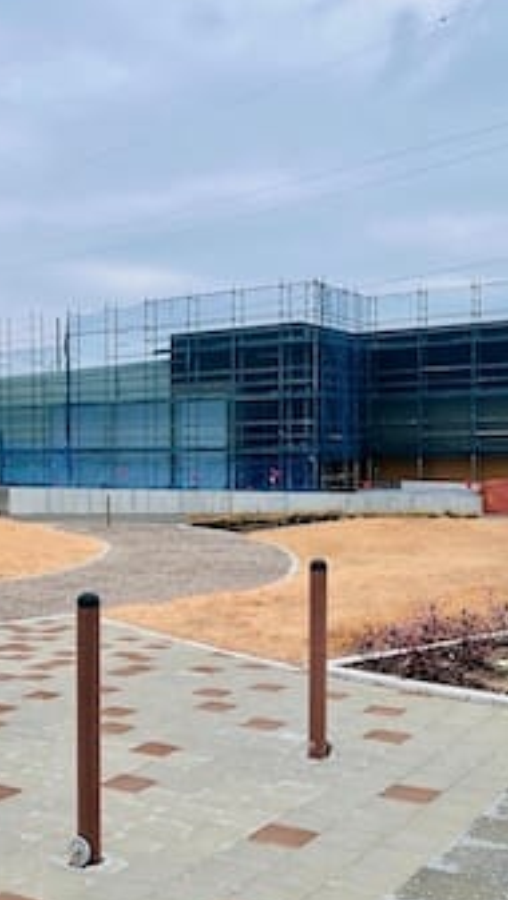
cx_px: 112
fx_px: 1004
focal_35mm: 42
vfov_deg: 48.3
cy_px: 477
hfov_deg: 27.9
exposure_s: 1/2513
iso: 50
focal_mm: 5.7
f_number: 1.5
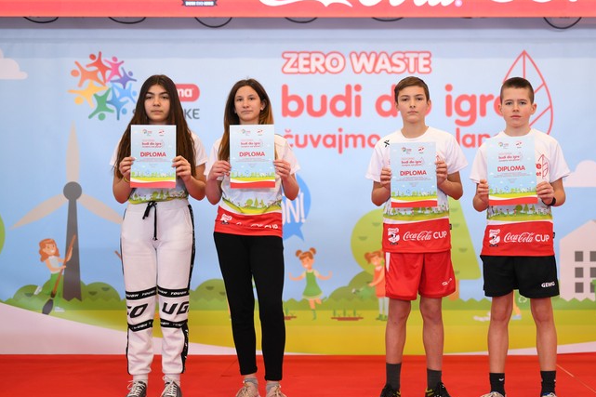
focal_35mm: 64
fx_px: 1059
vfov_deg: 21.2
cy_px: 181
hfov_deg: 31.4
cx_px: 351
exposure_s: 1/500
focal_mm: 50
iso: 640
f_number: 1.4
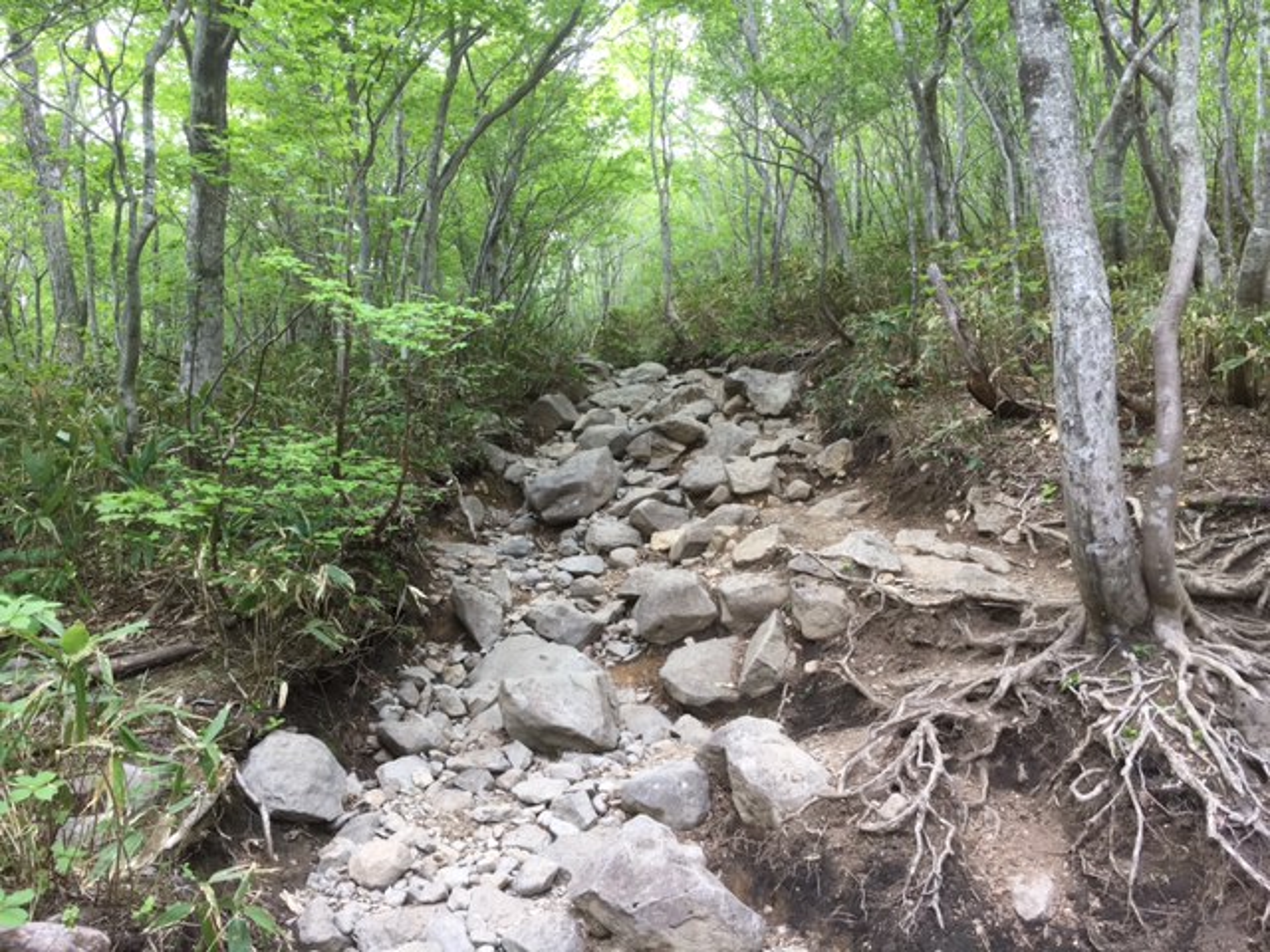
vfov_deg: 48.2
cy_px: 476
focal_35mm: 29
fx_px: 1064
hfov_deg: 61.7
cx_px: 635
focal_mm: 4.15
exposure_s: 1/120
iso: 32
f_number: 2.2
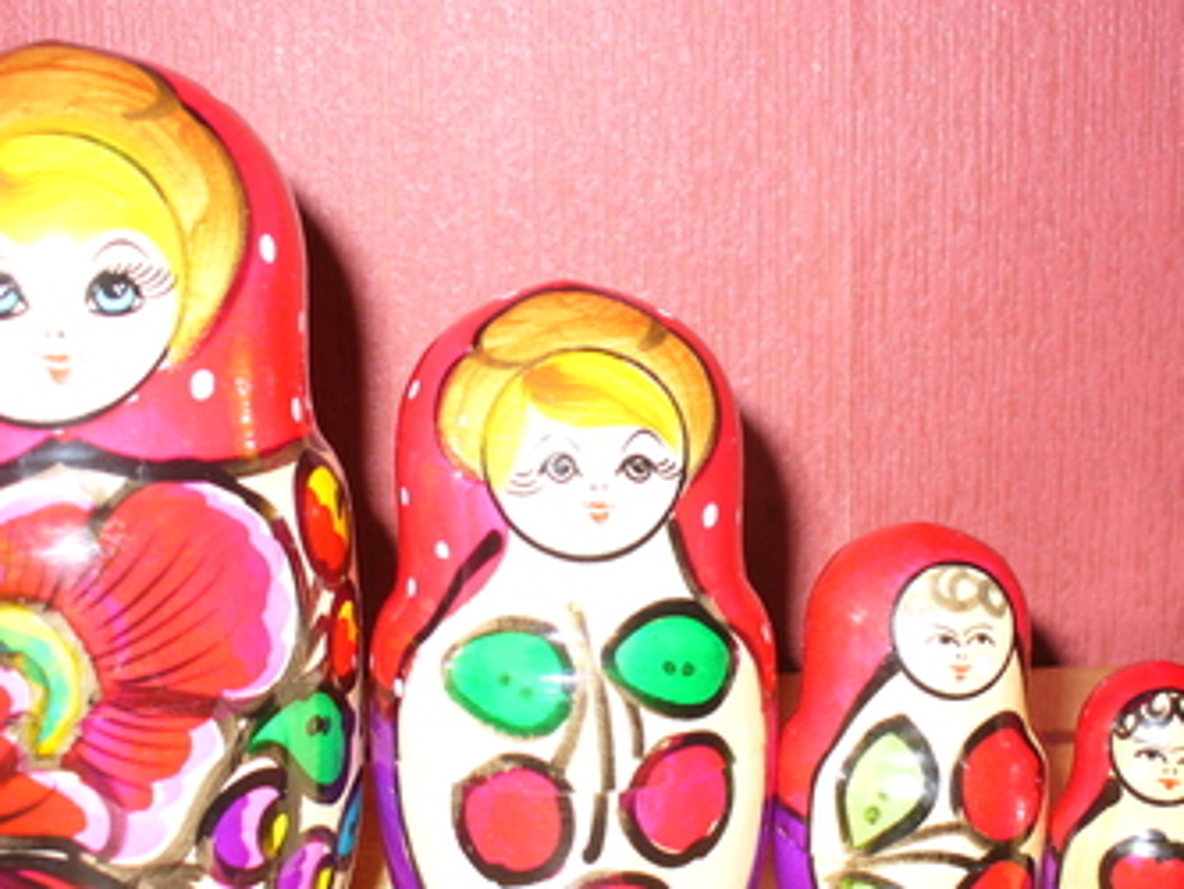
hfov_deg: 38.2
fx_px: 1711
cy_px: 565
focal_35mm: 50
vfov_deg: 29.0
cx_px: 601
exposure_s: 1/60
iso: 100
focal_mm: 6.1
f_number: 2.8
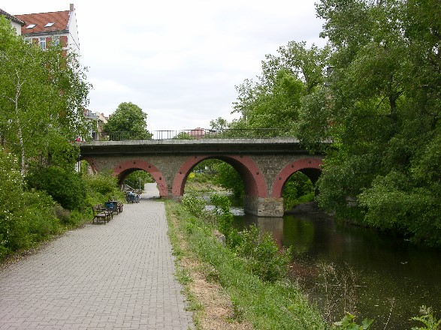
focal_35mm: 54
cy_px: 165
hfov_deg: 35.6
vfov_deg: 27.0
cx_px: 220
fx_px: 688
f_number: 5.5
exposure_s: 1/116
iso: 50
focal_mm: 13.7
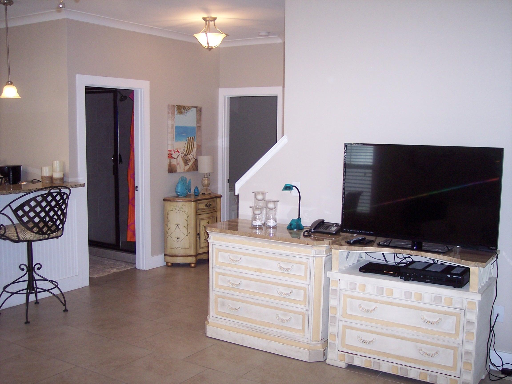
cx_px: 256
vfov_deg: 36.8
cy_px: 192
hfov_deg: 47.9
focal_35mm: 39
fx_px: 577
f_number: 2.8
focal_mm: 8
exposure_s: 1/60
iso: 140
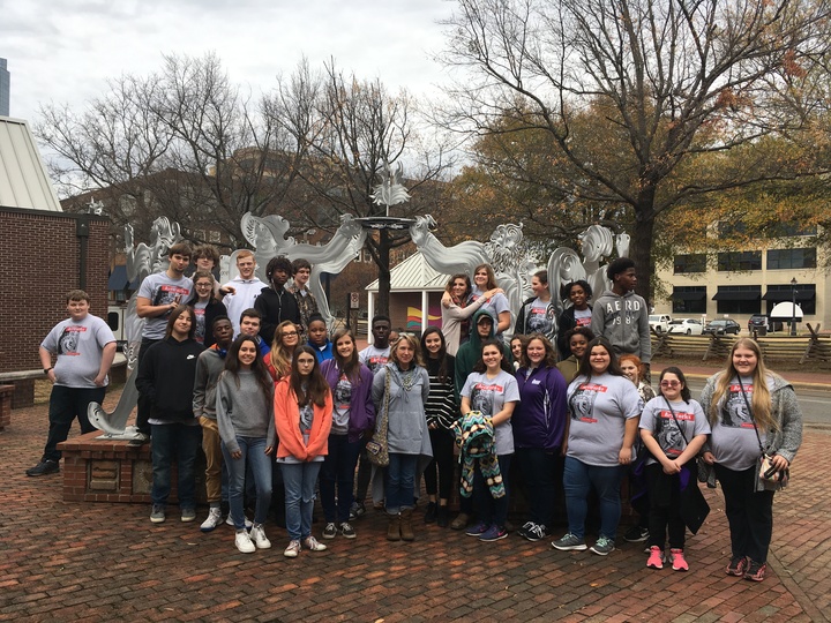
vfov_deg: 48.2
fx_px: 696
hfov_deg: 61.7
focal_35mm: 29
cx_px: 416
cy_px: 312
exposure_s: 1/674
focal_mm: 4.15
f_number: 2.2
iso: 25
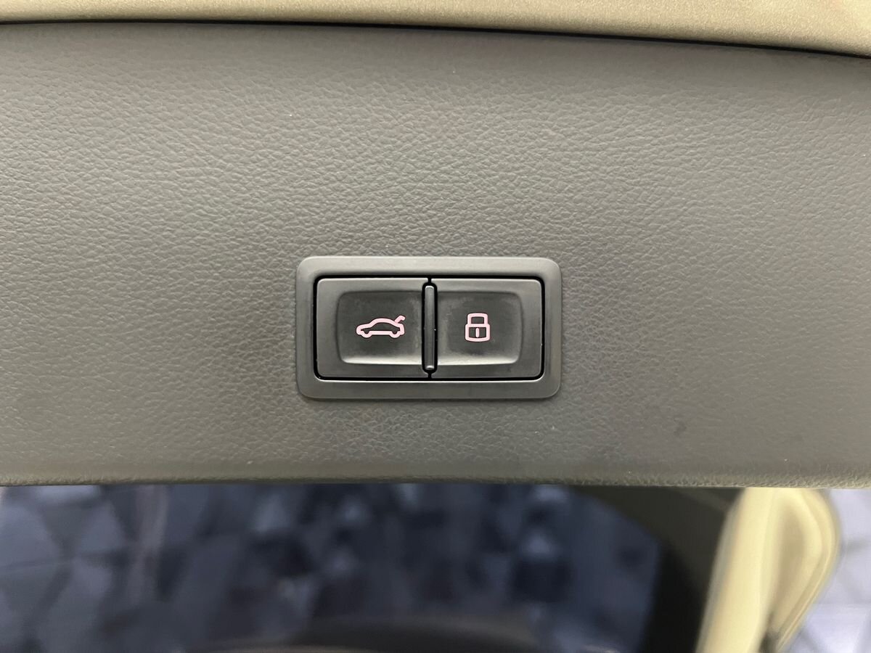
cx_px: 436
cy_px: 326
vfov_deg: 53.1
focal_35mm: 26
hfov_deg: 67.3
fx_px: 654
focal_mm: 5.7
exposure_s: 1/33
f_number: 1.5
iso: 500
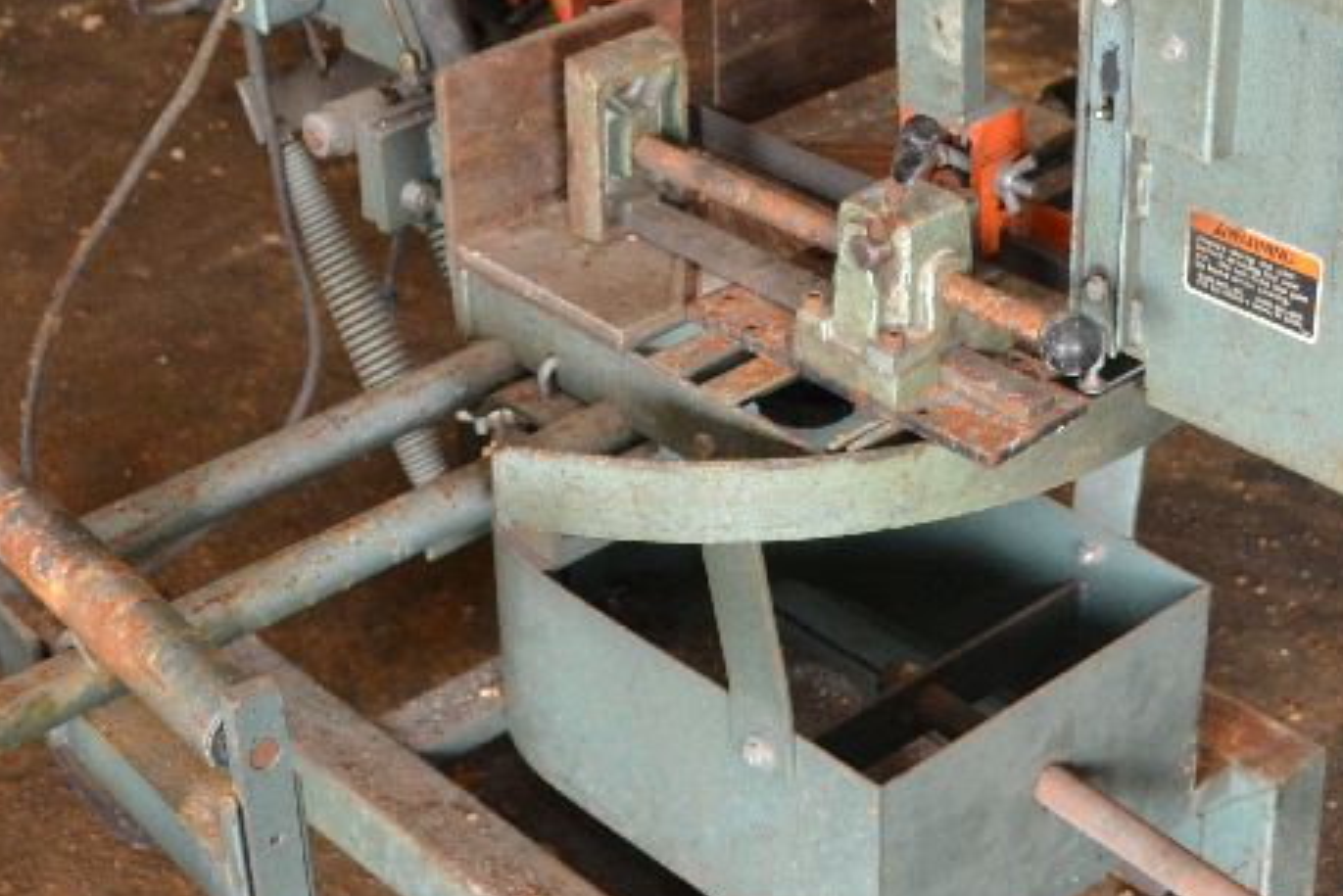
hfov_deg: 27.3
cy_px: 289
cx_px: 773
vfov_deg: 18.4
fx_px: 2761
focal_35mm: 74
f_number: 3.8
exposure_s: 1/60
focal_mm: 22
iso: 1100
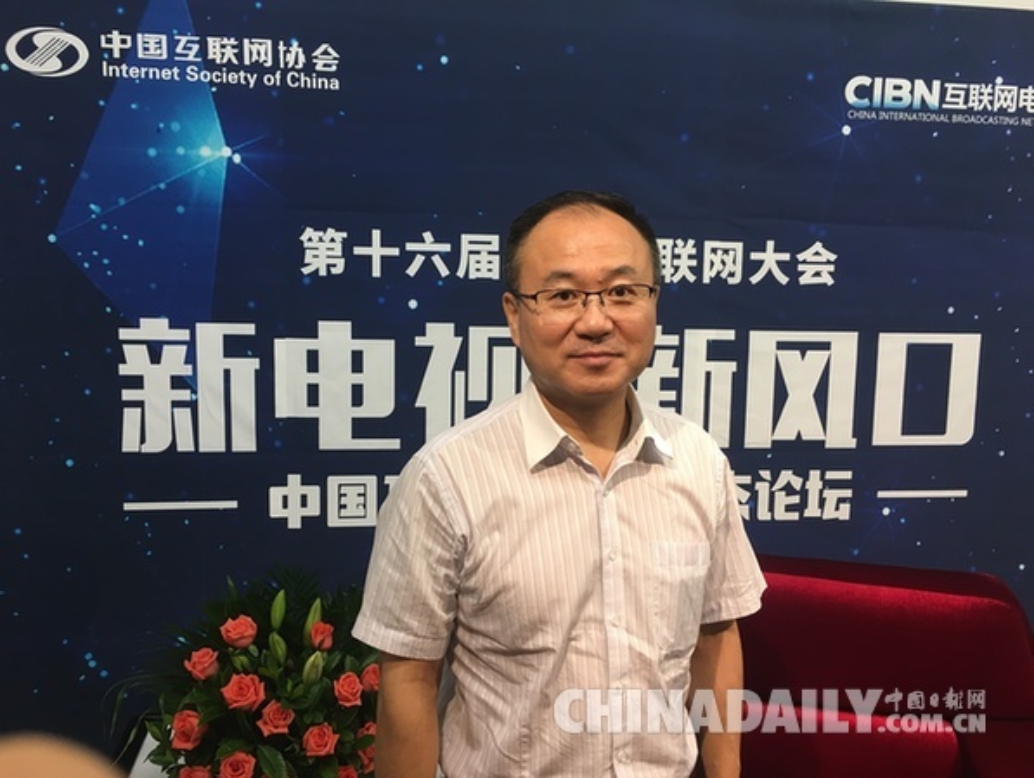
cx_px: 517
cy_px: 389
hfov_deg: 61.6
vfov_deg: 48.3
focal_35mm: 29
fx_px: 867
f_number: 2.2
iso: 100
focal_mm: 4.15
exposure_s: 1/33
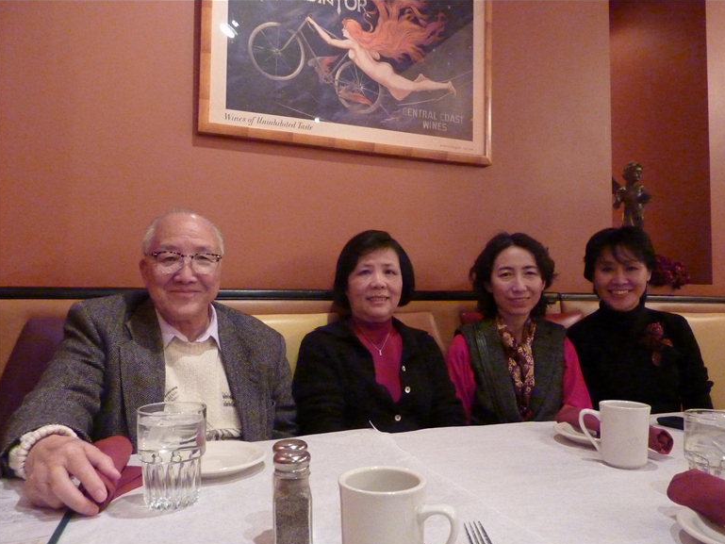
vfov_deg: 53.1
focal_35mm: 26
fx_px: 545
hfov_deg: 67.3
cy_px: 281
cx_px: 372
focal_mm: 4.1
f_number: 3.3
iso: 800
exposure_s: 1/13
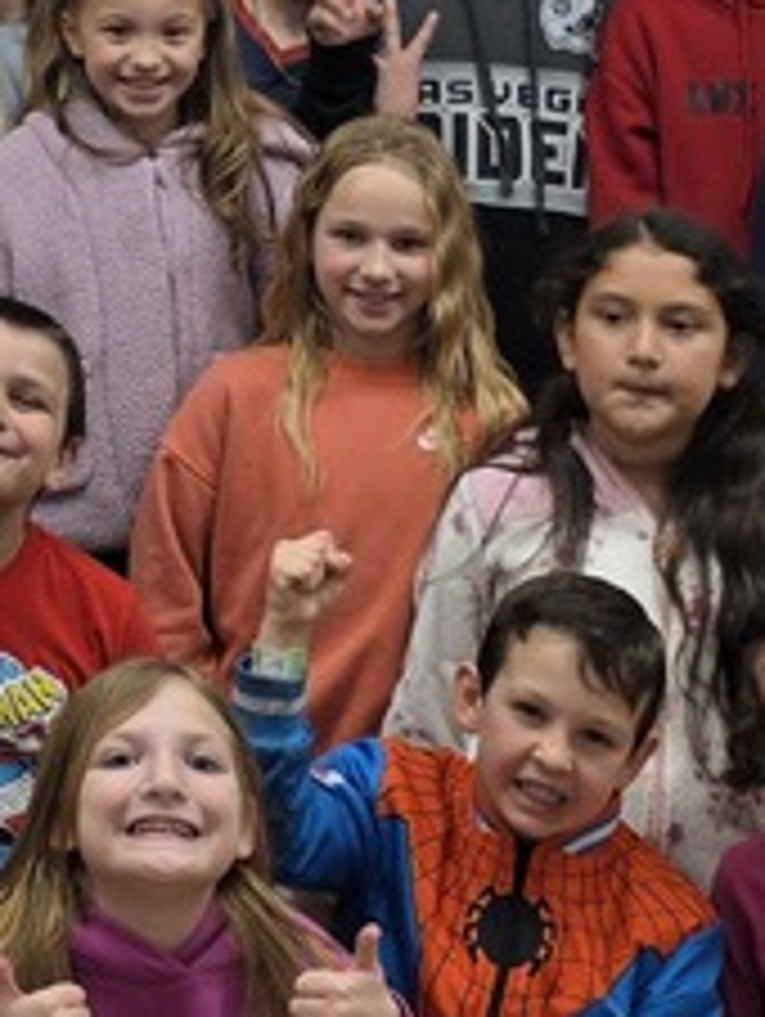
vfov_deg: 18.4
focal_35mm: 104
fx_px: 3059
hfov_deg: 13.9
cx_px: -144
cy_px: -18
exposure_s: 1/120
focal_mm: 6.3
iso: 50
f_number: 1.7
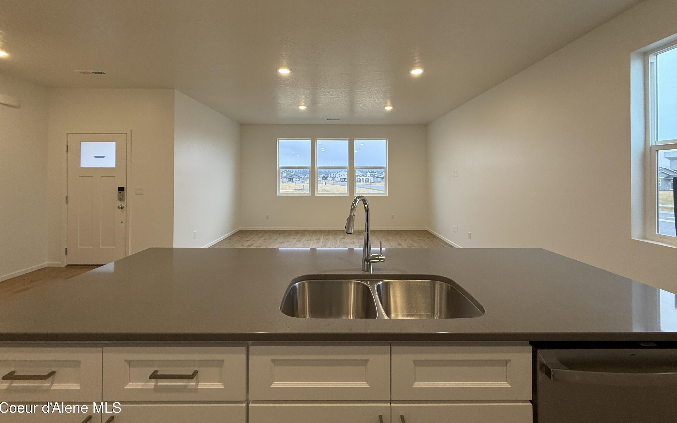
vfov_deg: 74.2
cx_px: 339
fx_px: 277
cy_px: 175
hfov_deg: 101.5
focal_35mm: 15
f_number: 2.2
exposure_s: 1/120
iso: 160
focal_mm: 2.22
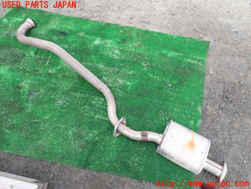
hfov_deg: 69.4
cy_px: 94
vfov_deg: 54.9
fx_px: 181
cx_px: 126
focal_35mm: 25
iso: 100
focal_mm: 4.5
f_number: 2.8
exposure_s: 1/320
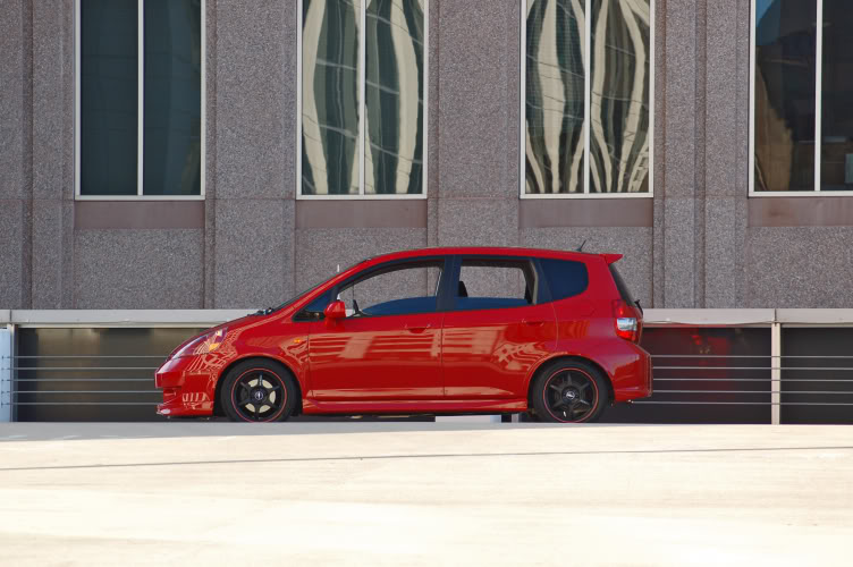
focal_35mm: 195
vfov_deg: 7.0
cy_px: 284
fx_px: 4616
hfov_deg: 10.6
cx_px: 426
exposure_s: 1/250
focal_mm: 130
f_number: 5.6
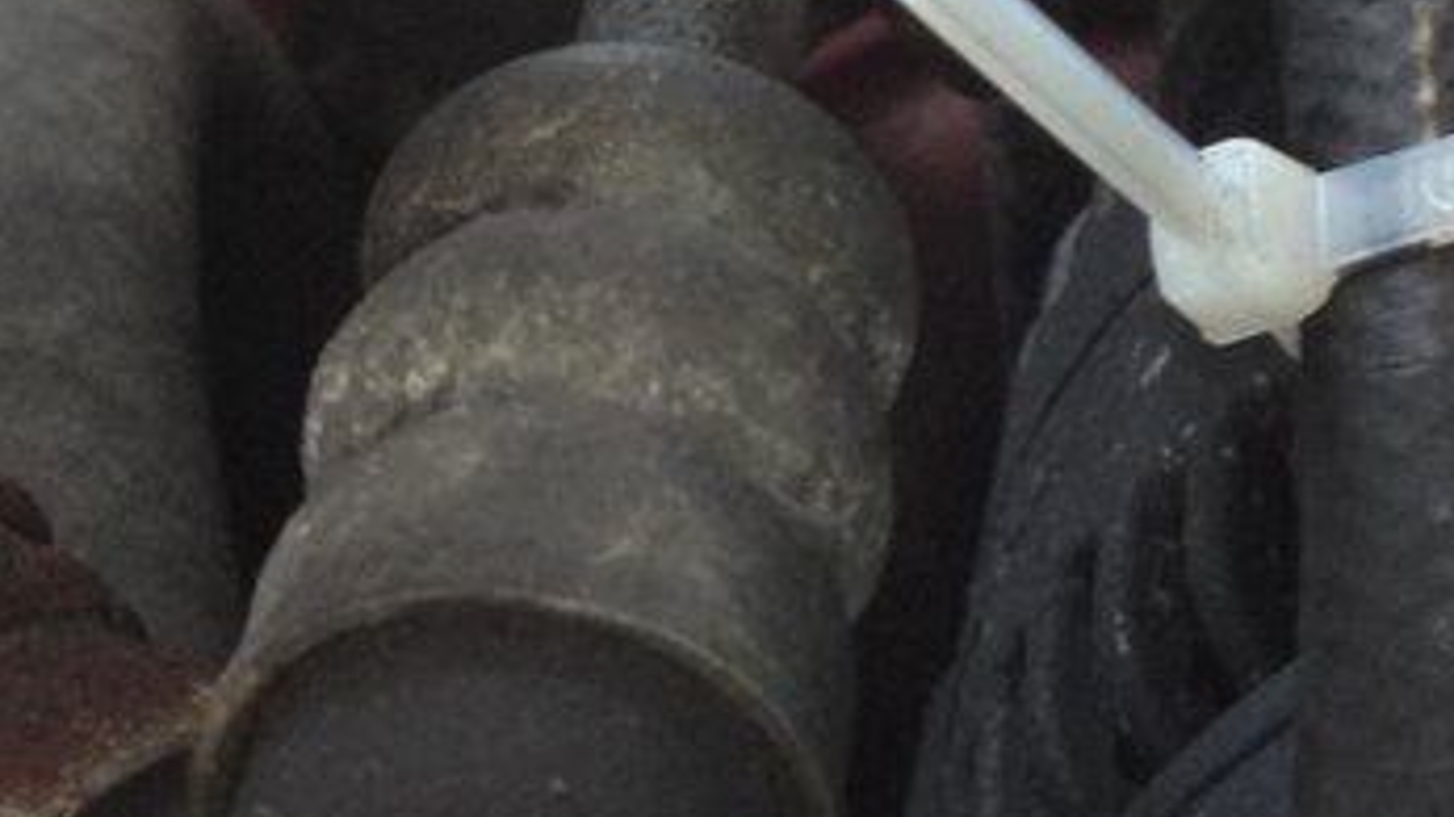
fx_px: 5088
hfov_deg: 16.2
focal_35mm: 132
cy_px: 84
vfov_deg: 9.1
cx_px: 1031
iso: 100
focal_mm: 4.28
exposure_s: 1/20
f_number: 2.4
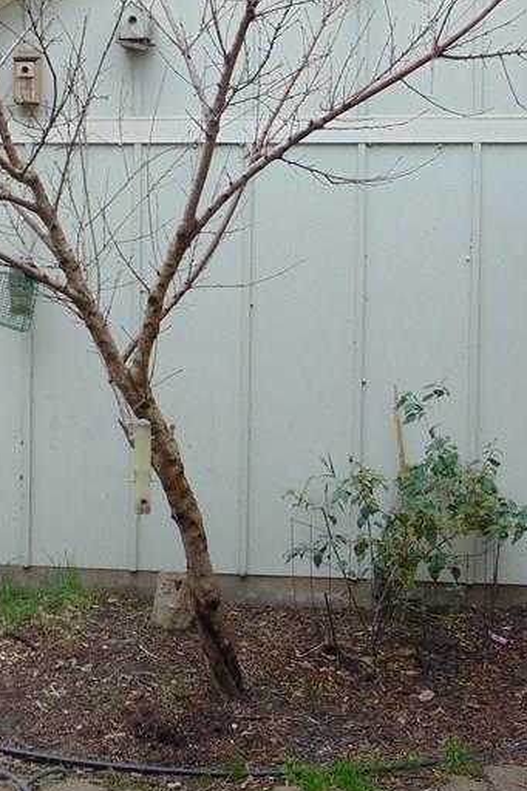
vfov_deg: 37.8
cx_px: 111
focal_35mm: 52
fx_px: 1143
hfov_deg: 25.6
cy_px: 267
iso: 80
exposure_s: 1/200
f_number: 3
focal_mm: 4.5
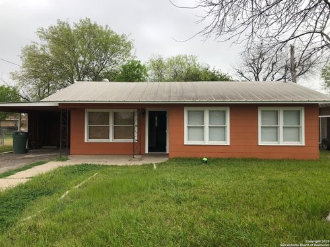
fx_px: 267
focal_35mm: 28
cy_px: 124
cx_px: 165
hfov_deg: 63.4
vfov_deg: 49.7
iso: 20
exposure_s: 1/422
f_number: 1.8
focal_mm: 3.99
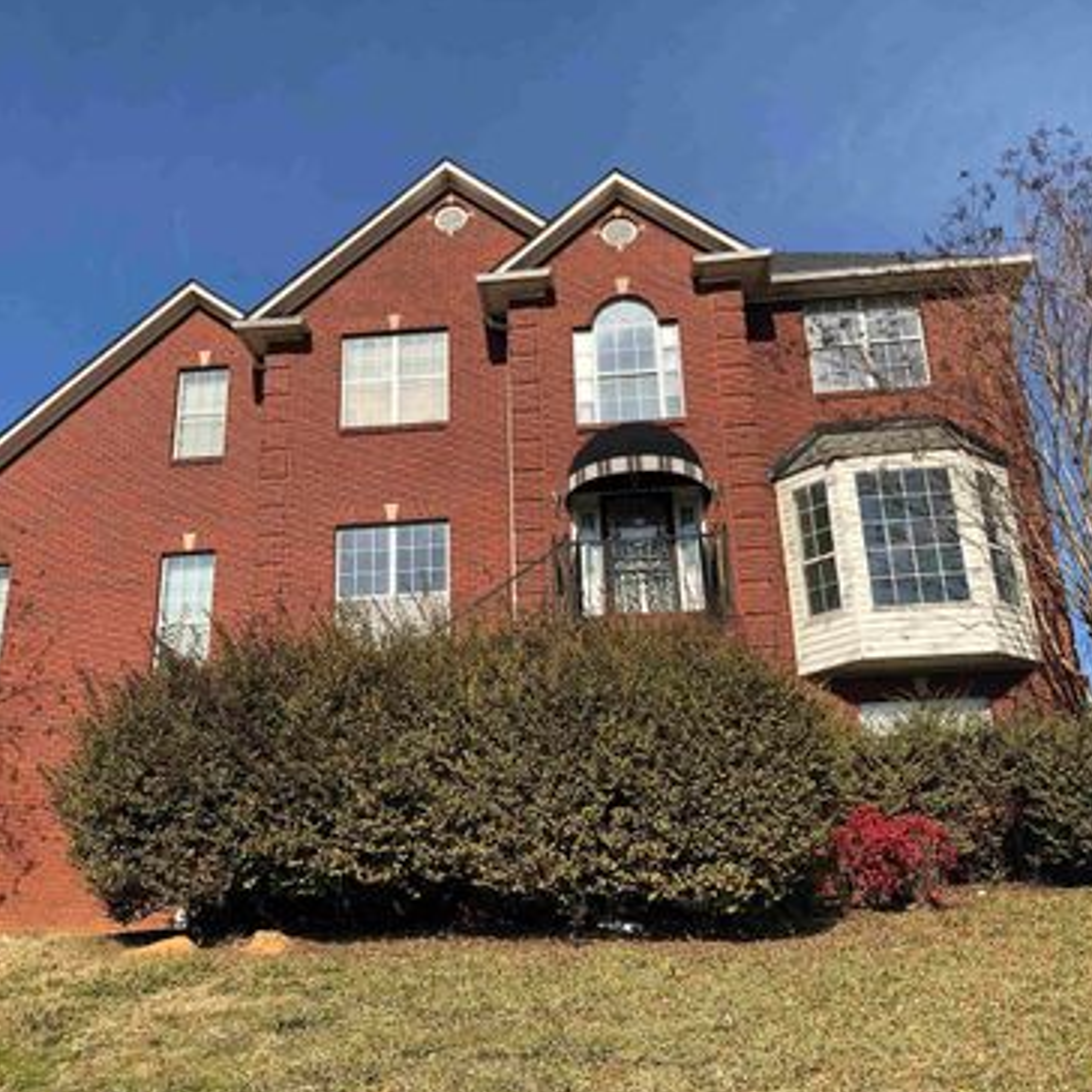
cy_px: 550
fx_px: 1213
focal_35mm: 34
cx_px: 507
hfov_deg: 48.4
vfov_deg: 48.5
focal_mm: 4
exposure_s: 1/1715
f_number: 1.8
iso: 20
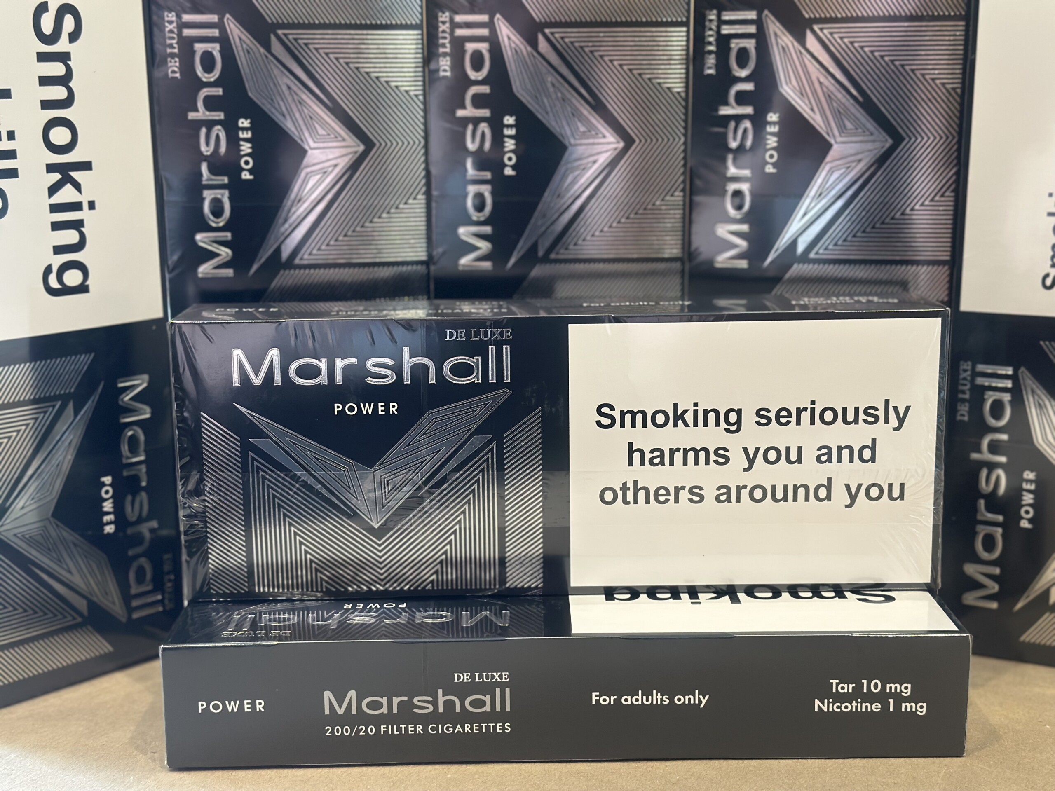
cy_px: 396
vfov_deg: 30.3
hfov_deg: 39.7
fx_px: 1463
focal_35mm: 48
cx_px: 528
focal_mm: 6.86
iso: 200
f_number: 1.78
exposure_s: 1/60
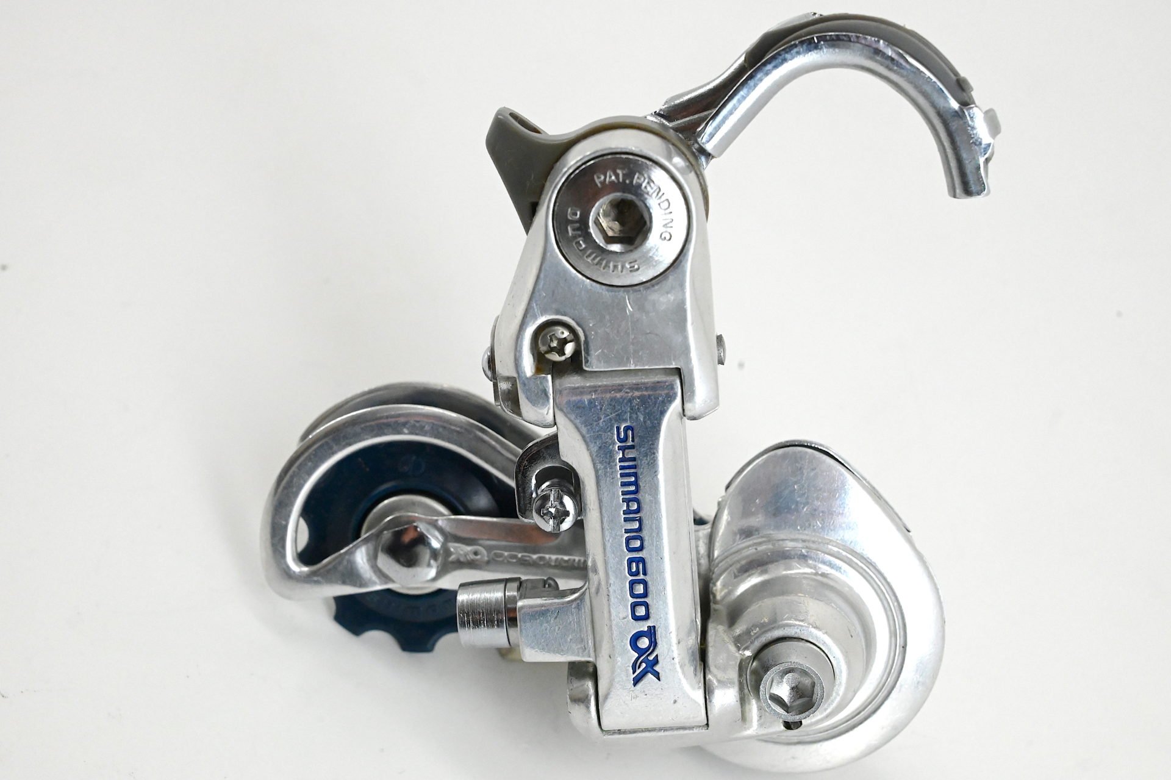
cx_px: 586
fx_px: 2276
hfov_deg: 28.9
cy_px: 390
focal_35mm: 70
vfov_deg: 19.4
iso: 9000
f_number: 13
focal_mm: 70
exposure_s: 1/640
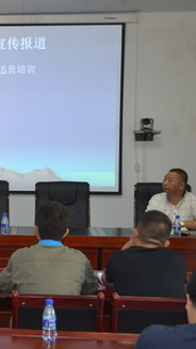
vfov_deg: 29.3
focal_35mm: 72
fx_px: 665
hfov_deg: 16.1
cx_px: -39
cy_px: 176
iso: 720
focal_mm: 30
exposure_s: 1/30
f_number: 4.5
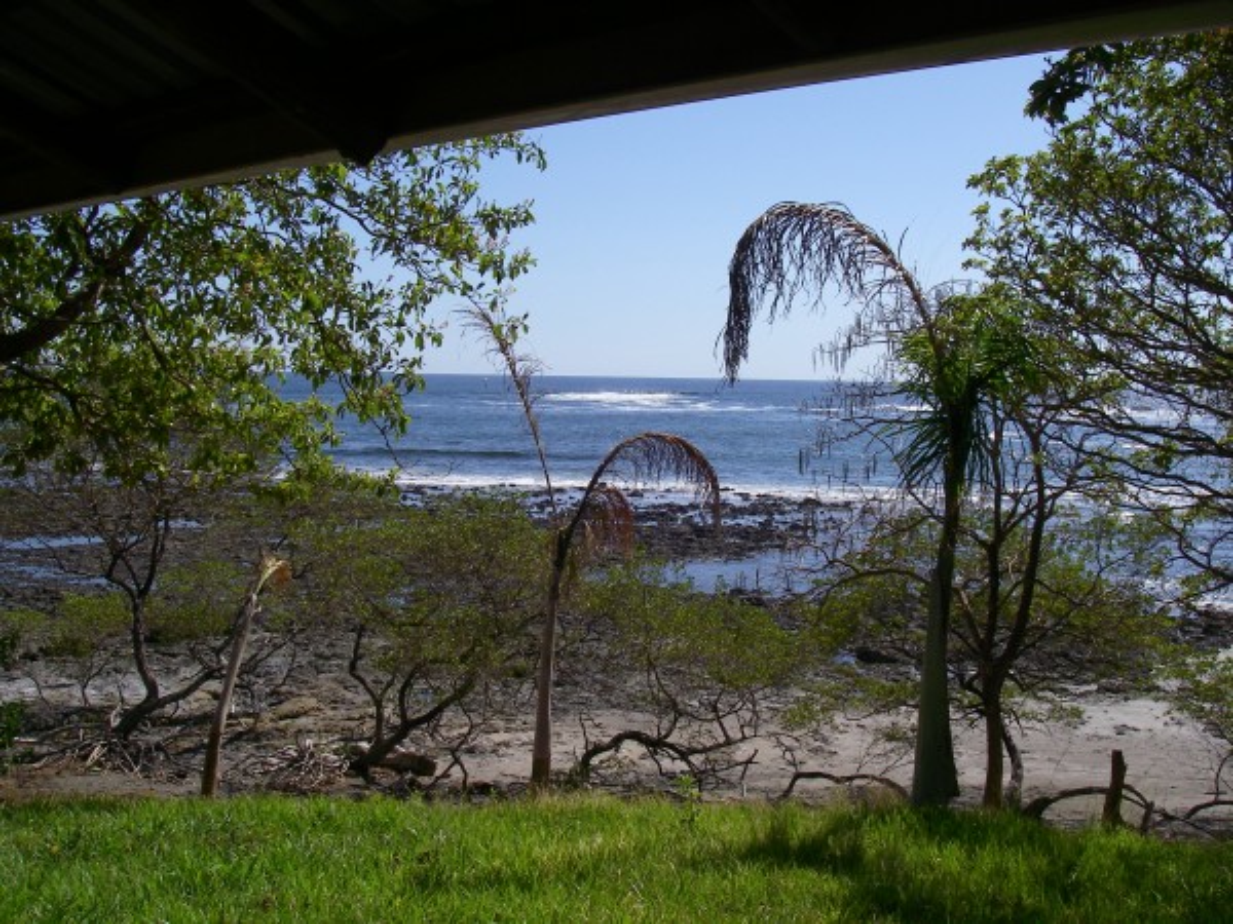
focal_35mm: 38
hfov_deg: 49.0
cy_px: 462
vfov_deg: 37.7
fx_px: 1354
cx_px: 616
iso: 64
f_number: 6.6
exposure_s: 1/320
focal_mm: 6.3
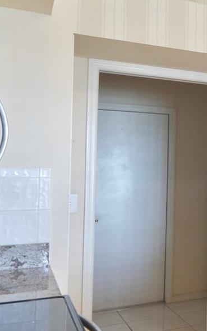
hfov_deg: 20.1
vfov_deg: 40.2
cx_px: 352
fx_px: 452
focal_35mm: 50
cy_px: 135
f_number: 4.5
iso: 400
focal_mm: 12
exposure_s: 1/80
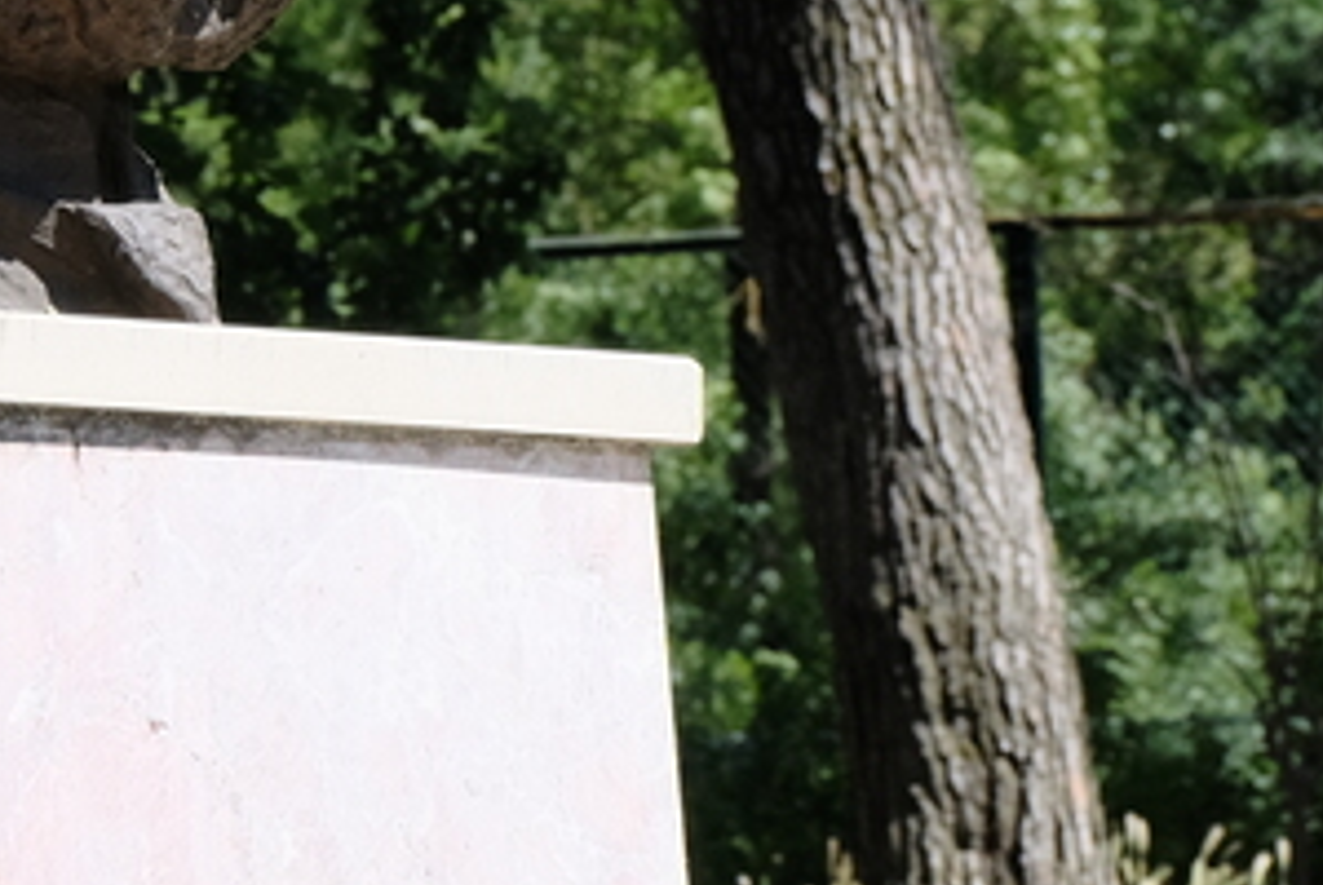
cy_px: -15
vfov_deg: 3.8
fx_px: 13206
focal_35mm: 359
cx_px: -319
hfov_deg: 5.7
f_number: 8
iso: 640
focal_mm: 70
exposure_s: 1/550
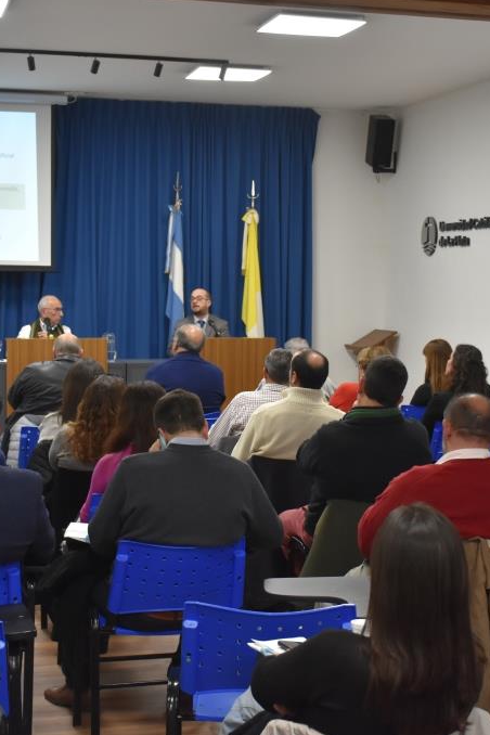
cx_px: 286
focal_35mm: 68
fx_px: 1388
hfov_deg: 20.0
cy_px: 367
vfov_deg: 29.7
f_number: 5.6
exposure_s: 1/125
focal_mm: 30
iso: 1600
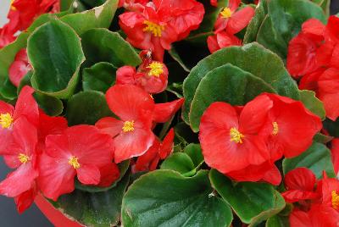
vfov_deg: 22.7
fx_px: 566
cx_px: 170
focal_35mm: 60
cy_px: 114
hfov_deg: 33.4
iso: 200
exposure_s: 1/60
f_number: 8
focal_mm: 40
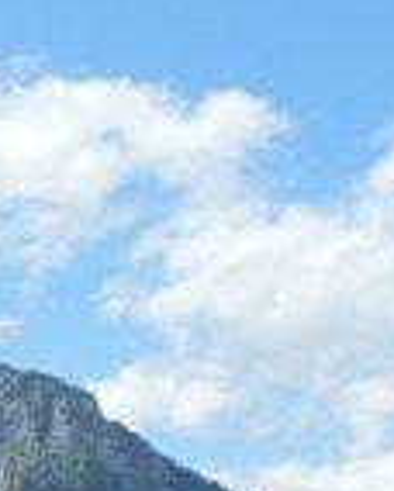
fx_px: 2298
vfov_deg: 12.0
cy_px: 539
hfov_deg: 9.4
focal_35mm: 158
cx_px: -252
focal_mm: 6
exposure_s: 1/1000
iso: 80
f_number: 2.8
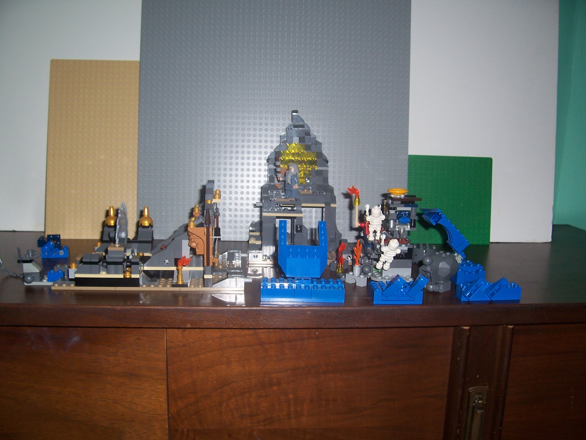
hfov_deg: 54.0
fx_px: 576
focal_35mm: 34
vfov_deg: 41.8
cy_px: 220
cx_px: 293
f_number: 2.7
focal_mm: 5.6
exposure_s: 1/60
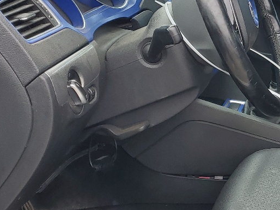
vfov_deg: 18.2
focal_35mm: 81
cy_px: 106
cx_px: 307
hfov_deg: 22.8
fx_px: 655
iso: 50
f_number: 1.5
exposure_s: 1/323
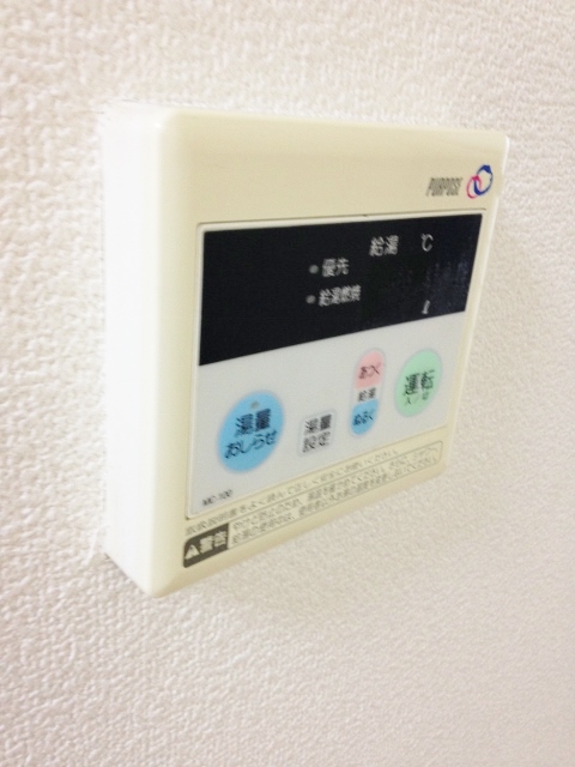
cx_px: 288
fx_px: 731
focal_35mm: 33
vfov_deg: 55.4
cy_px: 384
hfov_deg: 42.9
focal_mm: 4.12
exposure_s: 1/20
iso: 125
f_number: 2.4
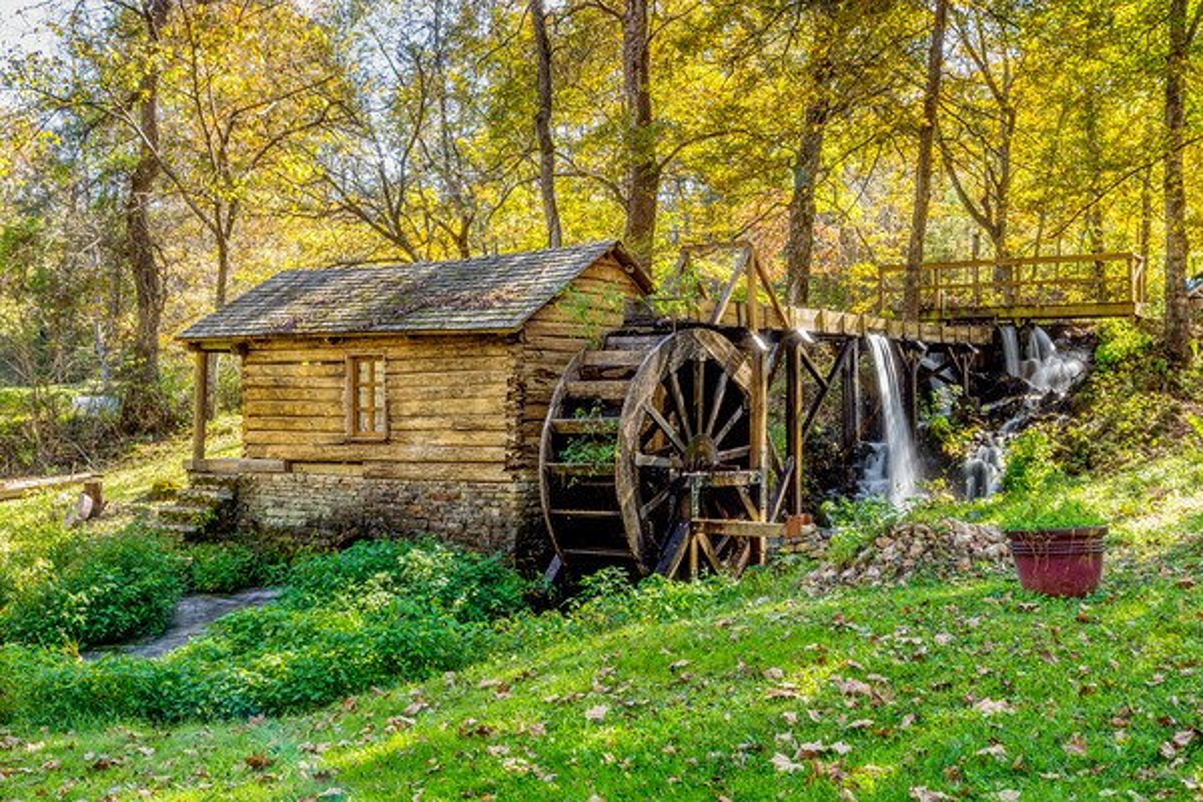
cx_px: 602
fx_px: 1203
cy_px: 401
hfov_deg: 53.1
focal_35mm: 36
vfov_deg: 36.9
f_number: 22
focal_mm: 24
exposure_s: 1/2.5
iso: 100
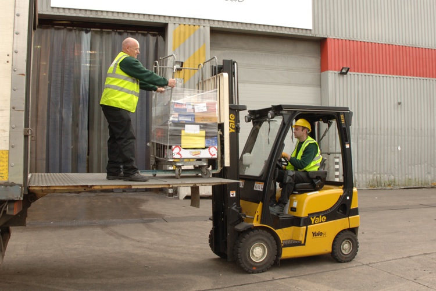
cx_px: 218
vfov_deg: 41.1
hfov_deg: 58.7
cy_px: 146
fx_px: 388
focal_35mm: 32
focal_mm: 32
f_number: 9.5
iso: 100
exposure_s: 1/60
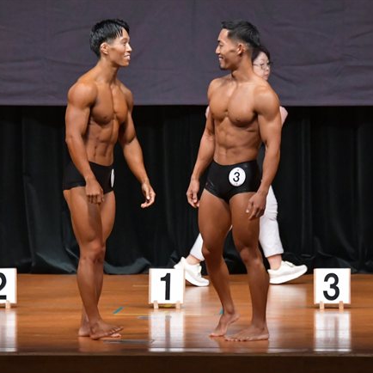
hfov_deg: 5.3
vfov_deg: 5.3
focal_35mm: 329
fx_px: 4011
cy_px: 219
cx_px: 189
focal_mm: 145
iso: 6400
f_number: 5.6
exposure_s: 1/400
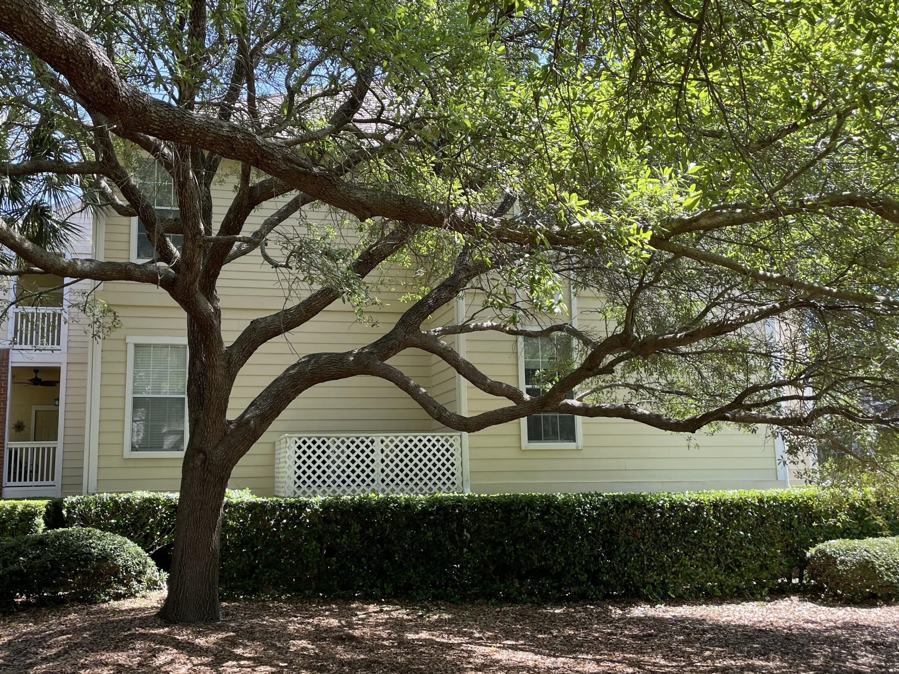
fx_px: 909
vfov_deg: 40.7
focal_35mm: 35
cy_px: 343
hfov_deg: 52.6
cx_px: 423
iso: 32
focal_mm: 4.2
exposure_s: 1/327
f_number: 1.6
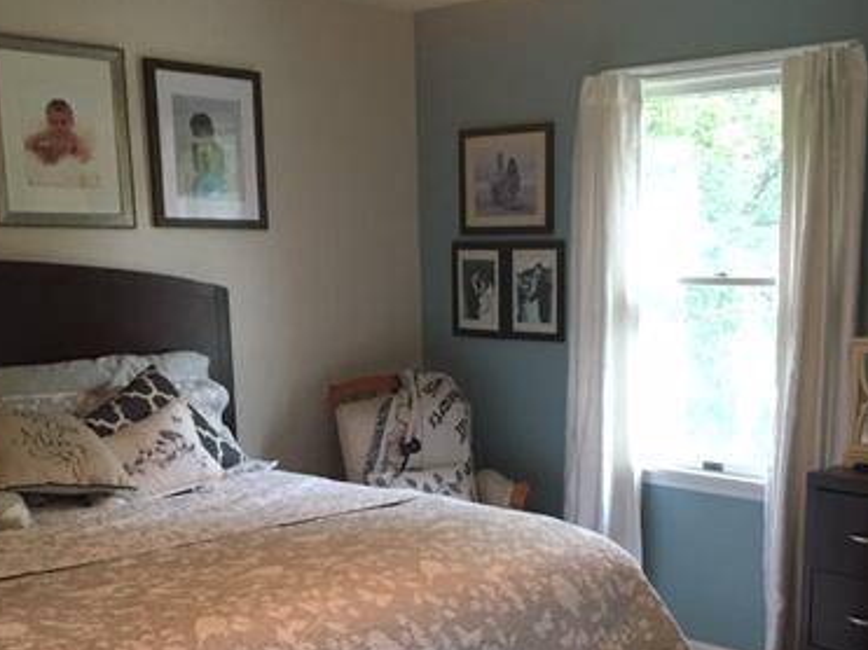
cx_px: 564
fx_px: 1253
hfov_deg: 37.9
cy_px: 547
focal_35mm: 50
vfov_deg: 28.3
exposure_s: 1/30
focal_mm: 4.15
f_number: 2.2
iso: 160
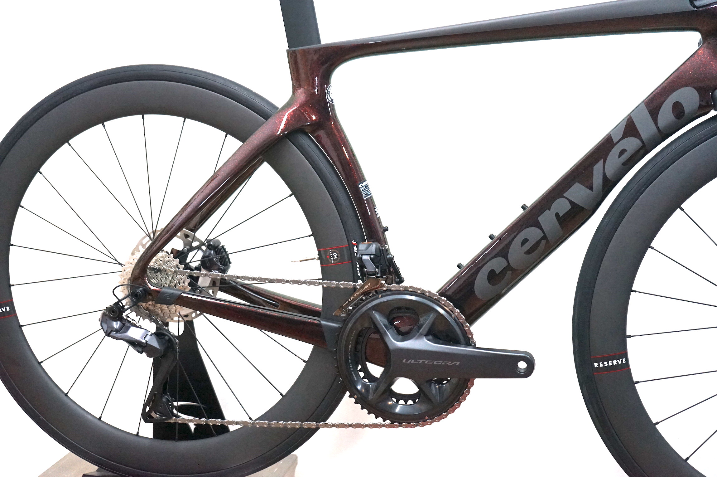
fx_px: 955
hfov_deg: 41.1
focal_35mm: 48
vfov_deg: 28.0
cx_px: 358
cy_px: 238
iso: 2500
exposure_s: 1/160
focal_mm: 48
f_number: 4.5
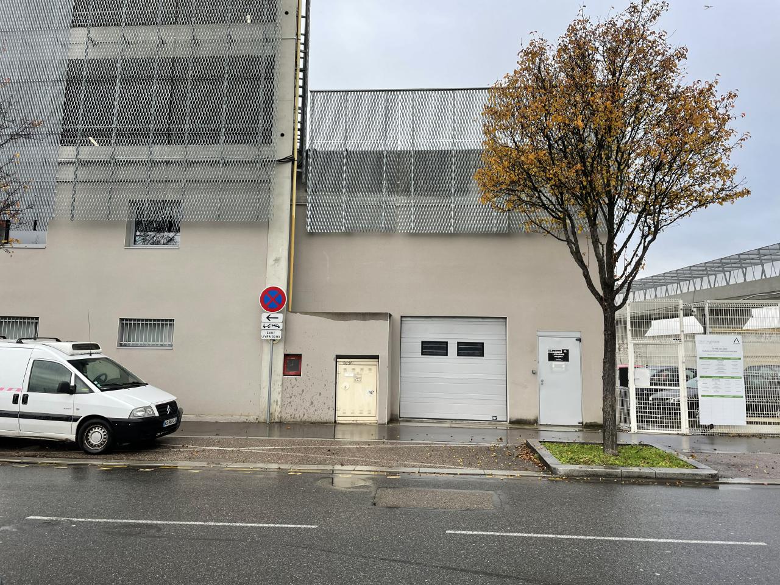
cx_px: 390
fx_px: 586
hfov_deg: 67.3
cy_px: 292
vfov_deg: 53.1
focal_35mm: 26
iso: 32
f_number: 1.6
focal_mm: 4.2
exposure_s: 1/419
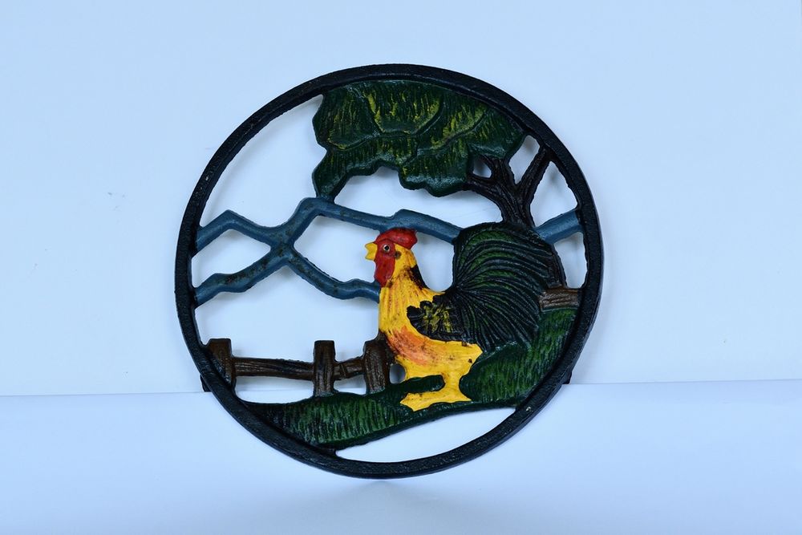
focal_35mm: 157
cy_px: 268
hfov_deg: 13.1
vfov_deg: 8.7
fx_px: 3498
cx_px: 401
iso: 1600
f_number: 7.1
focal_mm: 105
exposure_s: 1/400
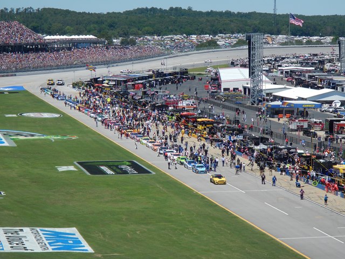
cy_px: 130
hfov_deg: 14.1
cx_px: 172
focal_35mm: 140
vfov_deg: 10.6
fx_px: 1395
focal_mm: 25
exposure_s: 1/800
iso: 125
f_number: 4.8
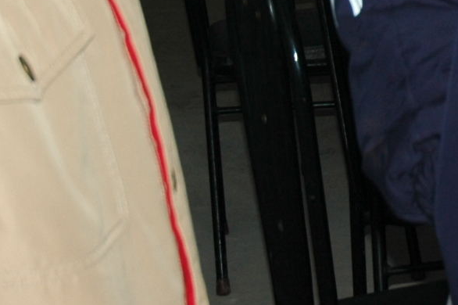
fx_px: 3033
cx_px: 611
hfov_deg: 8.5
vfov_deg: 5.6
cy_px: -375
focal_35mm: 239
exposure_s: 1/125
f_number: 5.6
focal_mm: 31
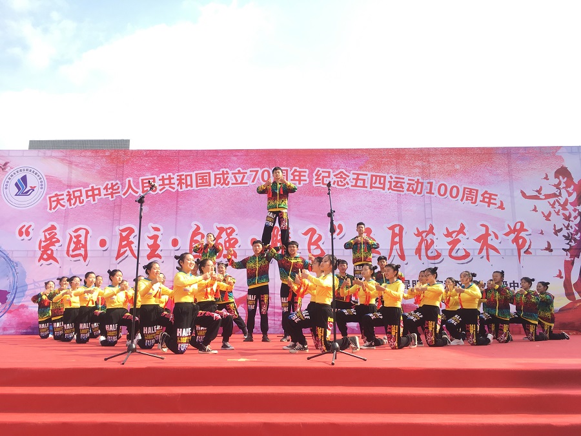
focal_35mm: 29
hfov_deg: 61.7
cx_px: 290
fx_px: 487
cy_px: 218
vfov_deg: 48.2
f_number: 2.2
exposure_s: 1/530
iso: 25
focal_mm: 4.15
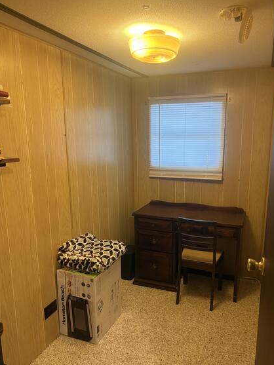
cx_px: 146
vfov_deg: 63.4
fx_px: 295
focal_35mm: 28
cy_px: 195
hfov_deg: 49.7
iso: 250
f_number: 1.6
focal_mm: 5.96
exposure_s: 1/60
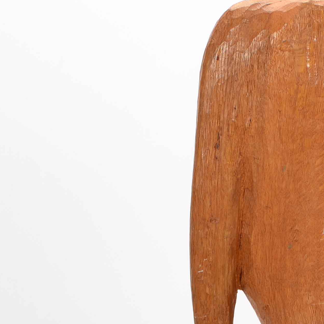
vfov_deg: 9.6
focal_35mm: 180
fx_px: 1906
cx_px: 331
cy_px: 383
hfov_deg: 9.6
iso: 100
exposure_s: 1/160
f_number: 14
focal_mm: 36
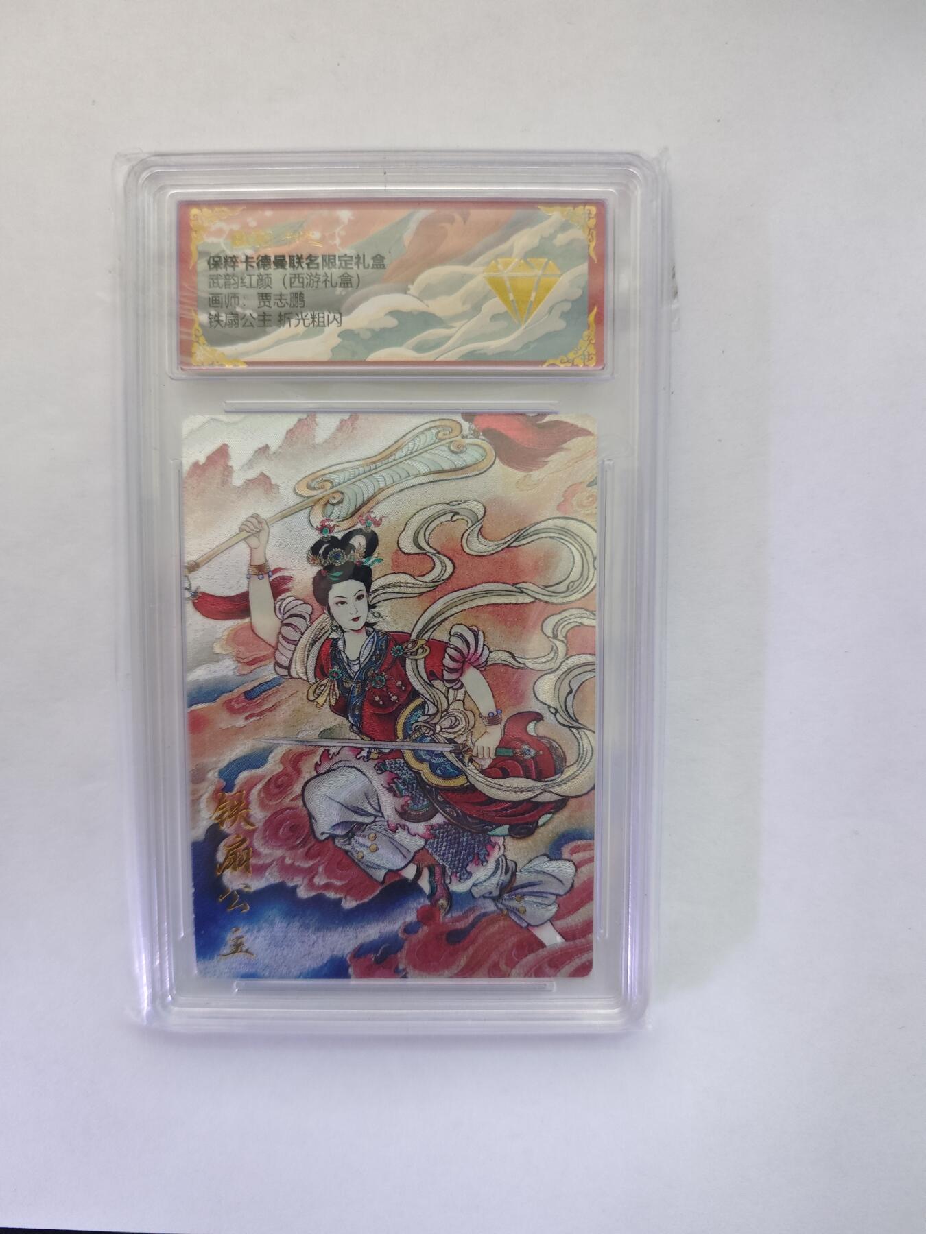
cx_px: 463
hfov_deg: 58.9
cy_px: 617
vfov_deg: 73.9
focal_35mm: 23
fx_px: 820
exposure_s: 1/33.3
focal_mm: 6.55
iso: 1250
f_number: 1.6
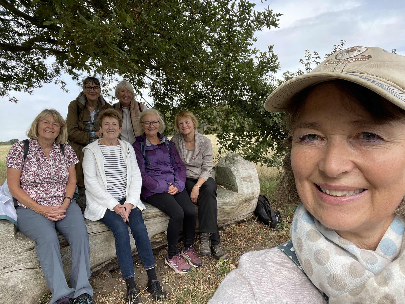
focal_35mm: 23
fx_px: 269
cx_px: 202
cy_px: 152
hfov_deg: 73.9
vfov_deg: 58.9
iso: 25
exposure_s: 1/264
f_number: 2.2
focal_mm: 2.71
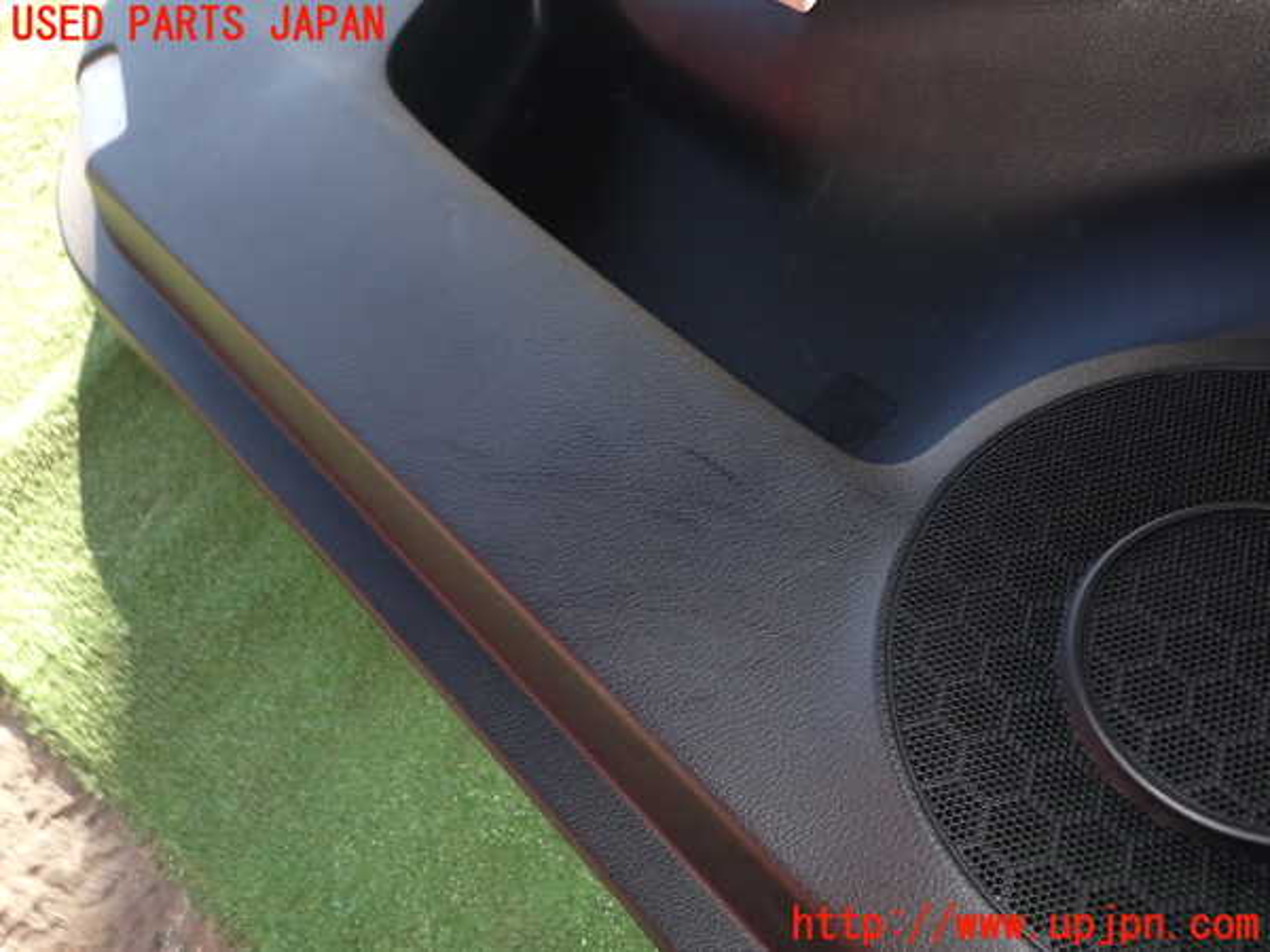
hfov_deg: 51.4
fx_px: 1321
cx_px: 635
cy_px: 476
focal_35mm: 36
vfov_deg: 39.7
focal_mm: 6.37
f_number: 7.1
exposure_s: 1/40
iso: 200
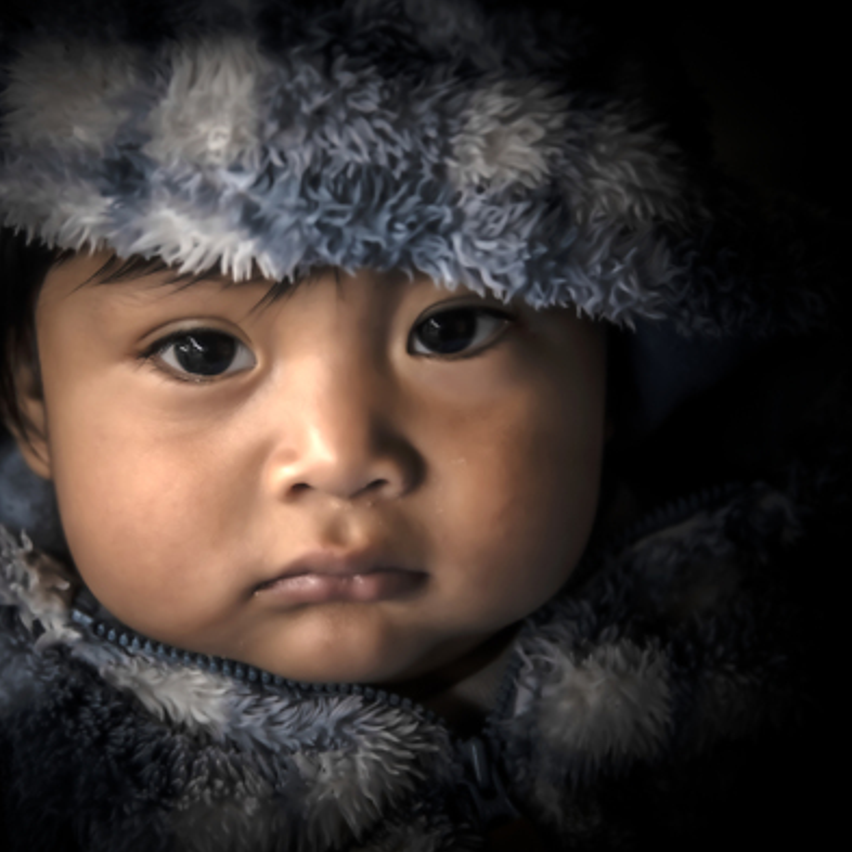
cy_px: 425
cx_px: 330
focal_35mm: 188
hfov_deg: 9.3
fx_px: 5235
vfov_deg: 9.3
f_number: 5.6
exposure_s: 1/160
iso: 500
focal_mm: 145
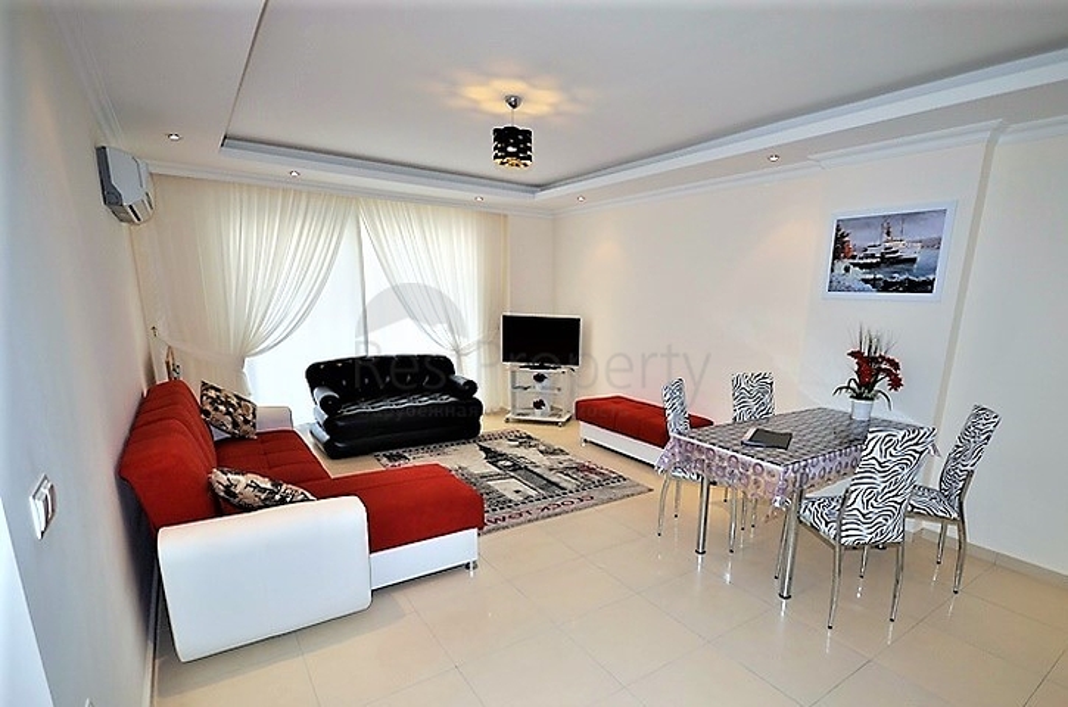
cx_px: 534
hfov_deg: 100.5
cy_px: 354
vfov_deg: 77.1
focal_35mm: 15
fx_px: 444
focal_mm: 10
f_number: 4
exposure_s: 1/60
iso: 100
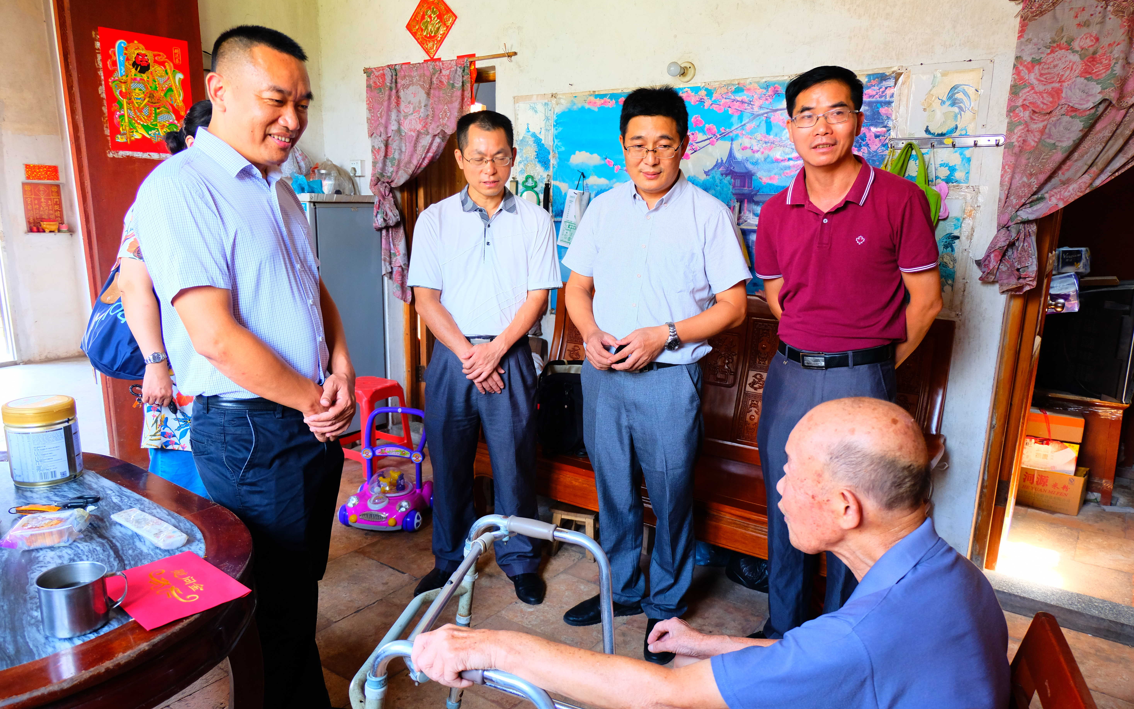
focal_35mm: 25
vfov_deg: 49.2
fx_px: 773
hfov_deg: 72.5
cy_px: 382
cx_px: 561
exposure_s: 1/45
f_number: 3.5
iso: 800
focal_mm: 16
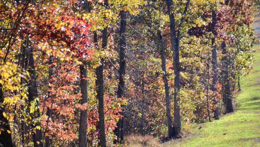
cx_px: 130
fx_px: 3261
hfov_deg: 4.6
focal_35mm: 473
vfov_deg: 2.6
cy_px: 81
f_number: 8
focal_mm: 300
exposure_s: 1/100
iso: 100
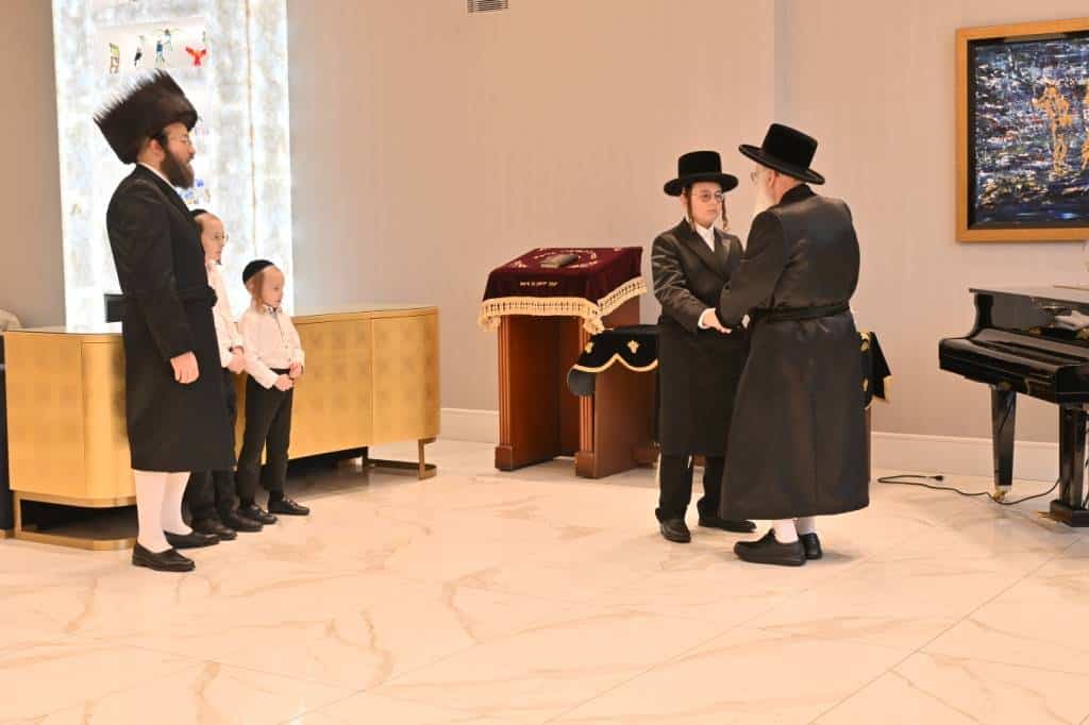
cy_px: 362
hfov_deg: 40.4
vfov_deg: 27.5
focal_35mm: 49
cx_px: 544
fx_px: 1482
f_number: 4
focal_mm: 33
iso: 640
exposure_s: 1/200
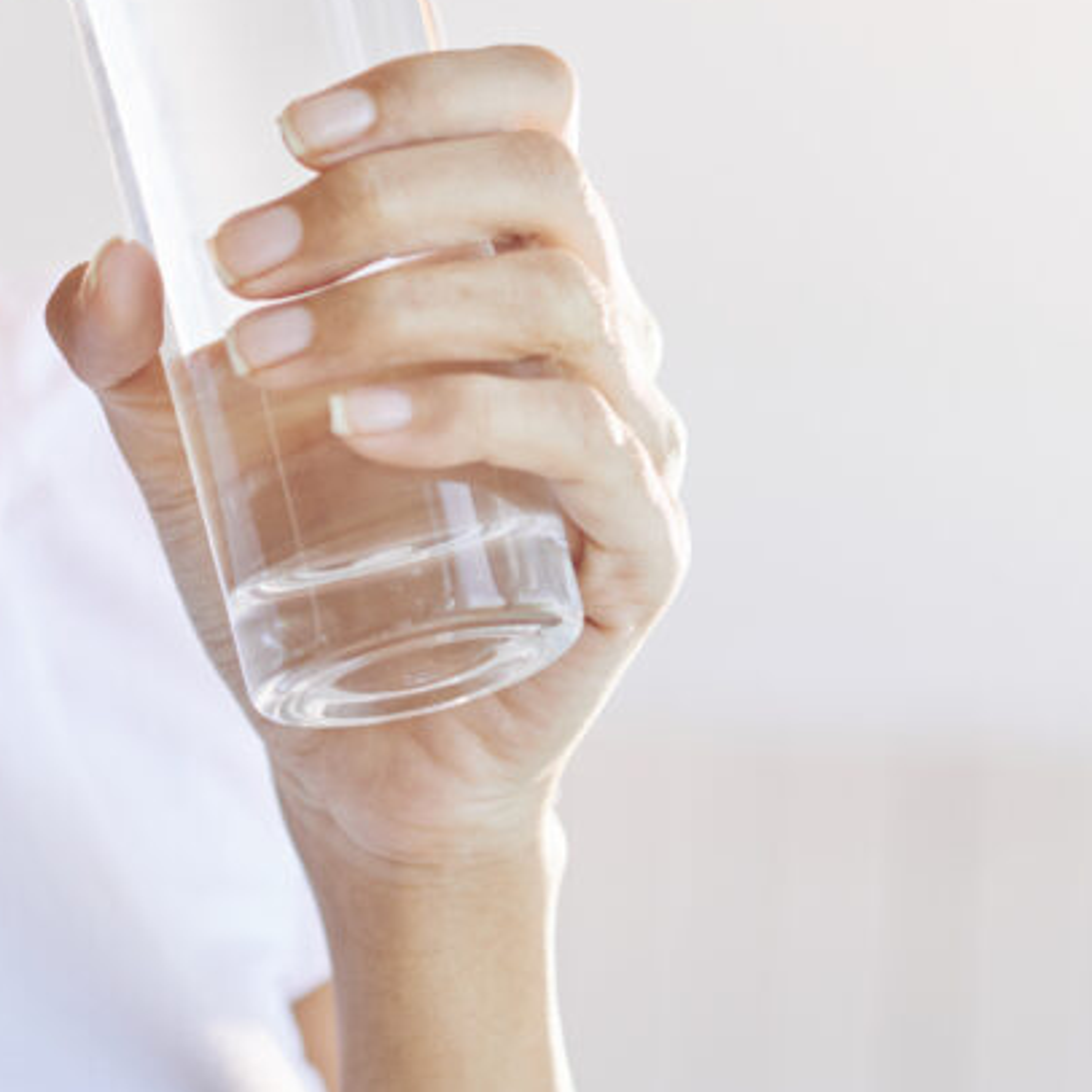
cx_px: 605
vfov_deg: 9.6
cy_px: 319
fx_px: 6496
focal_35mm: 182
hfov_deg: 9.6
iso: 280
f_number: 3.3
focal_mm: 85
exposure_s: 1/250
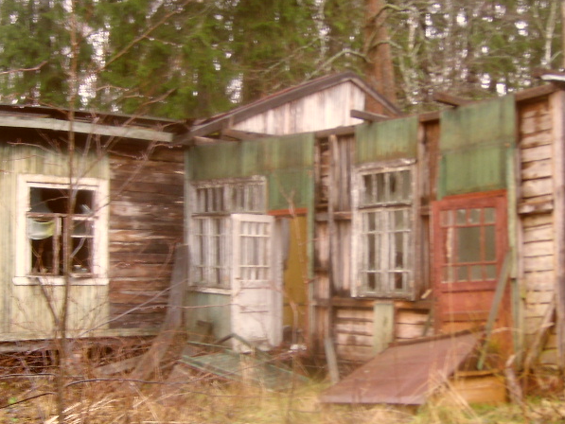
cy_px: 252
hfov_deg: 32.1
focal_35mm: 60
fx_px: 980
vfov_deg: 24.4
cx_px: 340
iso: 50
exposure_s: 1/13
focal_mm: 5.8
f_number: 2.8
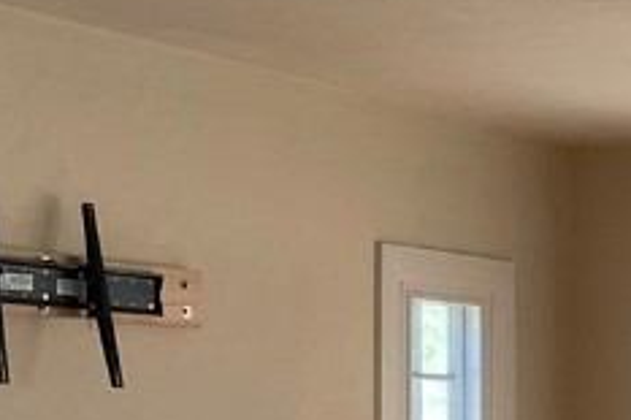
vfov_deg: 11.3
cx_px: 1118
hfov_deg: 15.1
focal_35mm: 119
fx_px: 2084
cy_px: 480
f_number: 1.6
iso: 125
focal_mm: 5.1
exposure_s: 1/103
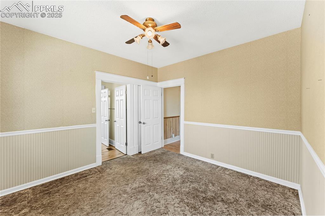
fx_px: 126
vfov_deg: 81.2
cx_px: 162
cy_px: 108
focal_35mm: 14
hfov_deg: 104.3
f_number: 8
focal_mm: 14
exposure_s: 1/2
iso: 500
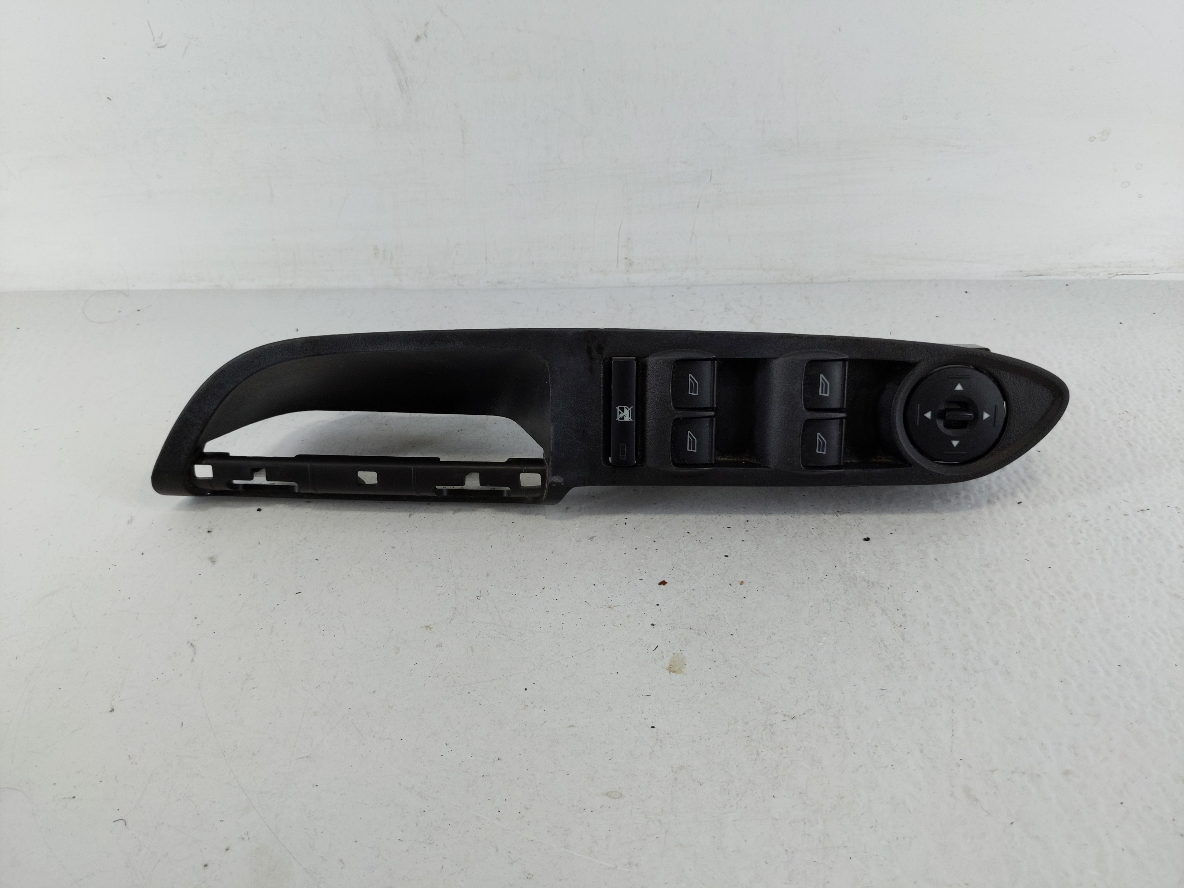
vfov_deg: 54.9
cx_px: 592
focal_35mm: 25
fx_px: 855
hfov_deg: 69.4
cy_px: 444
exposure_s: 1/120
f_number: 1.73
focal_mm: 4.38
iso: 55
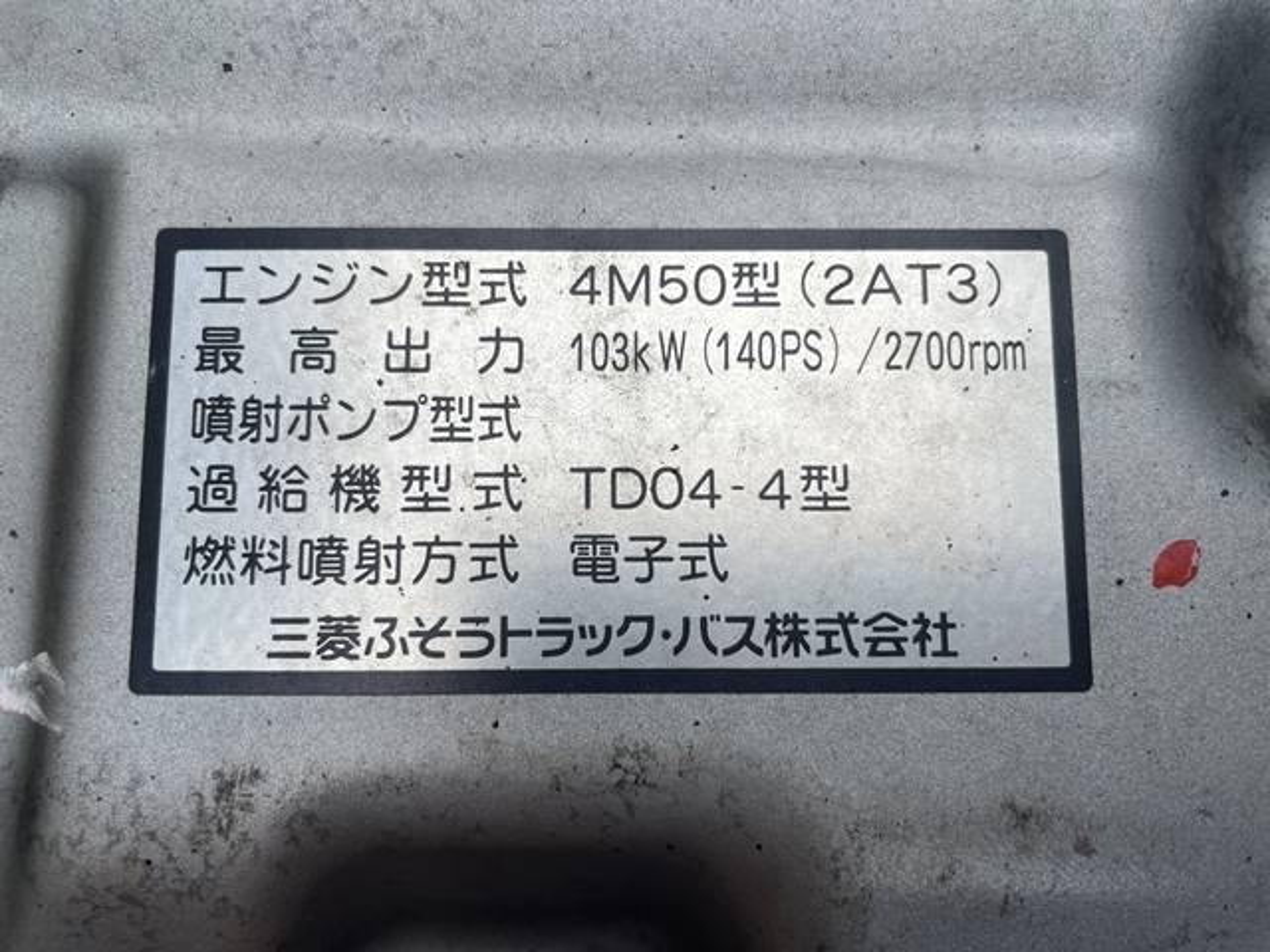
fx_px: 954
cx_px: 635
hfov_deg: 67.3
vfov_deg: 53.1
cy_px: 476
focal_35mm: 26
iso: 32
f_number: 1.6
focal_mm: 4.2
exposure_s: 1/1642
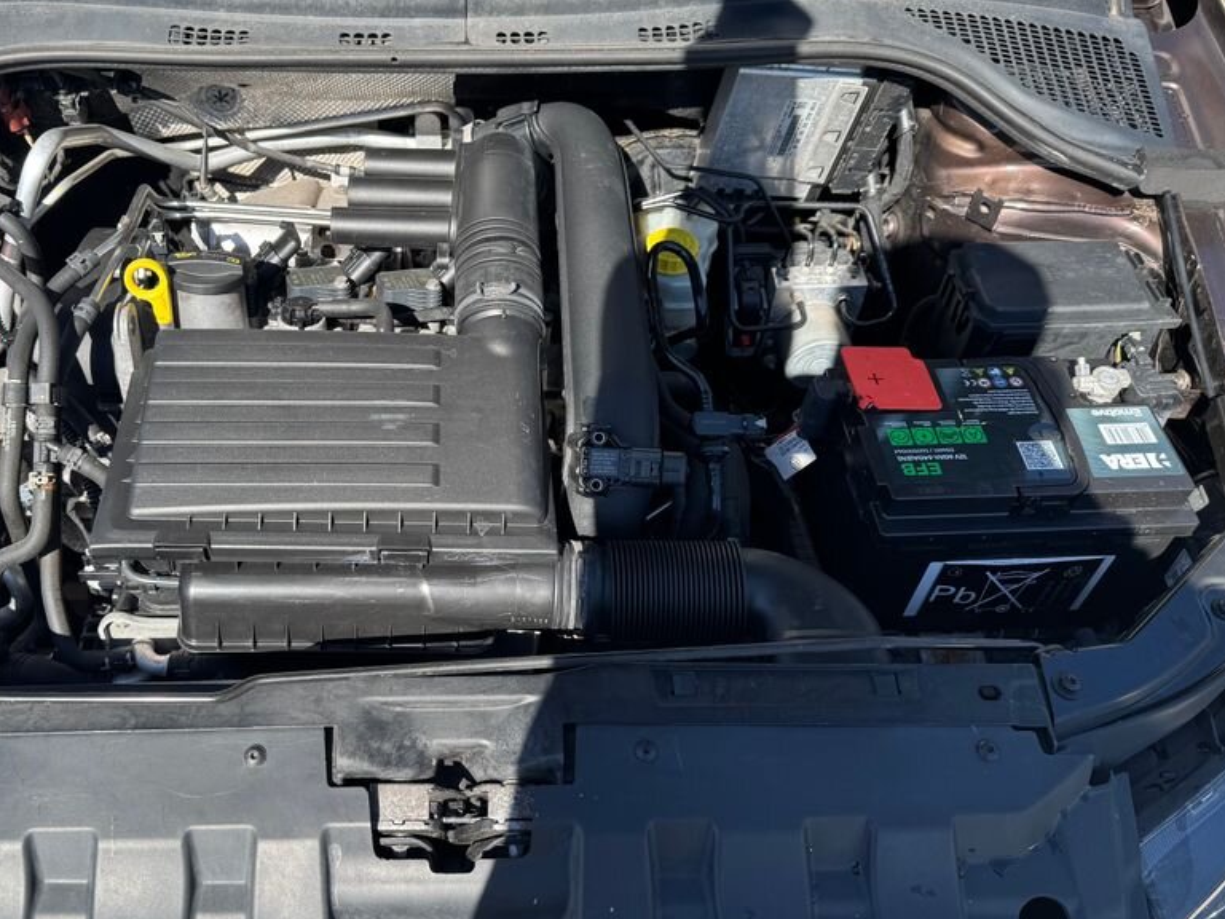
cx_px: 471
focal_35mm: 32
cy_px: 447
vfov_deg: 44.2
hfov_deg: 56.2
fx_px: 1132
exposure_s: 1/1238
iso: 80
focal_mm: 6.76
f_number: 1.78
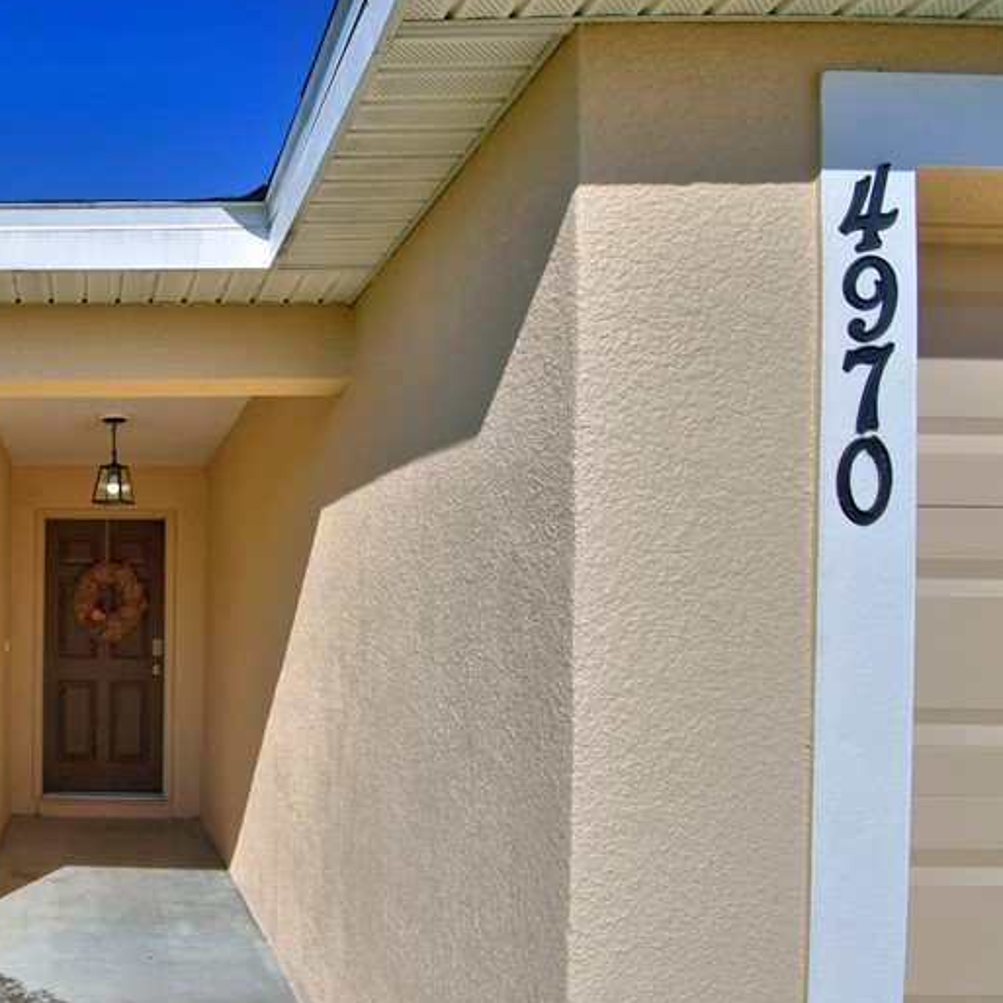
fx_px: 885
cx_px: 41
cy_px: 624
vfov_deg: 58.4
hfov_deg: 50.0
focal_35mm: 27
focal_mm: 10
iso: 100
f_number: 4.5
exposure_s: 1/2000
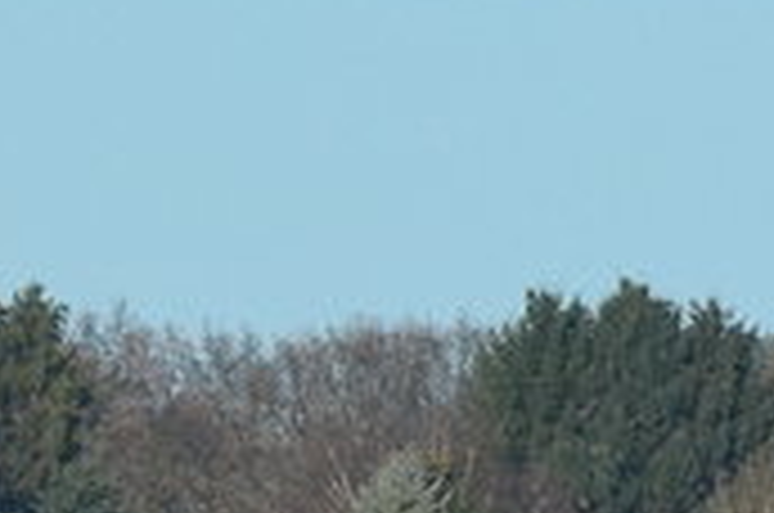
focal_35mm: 2509
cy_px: 896
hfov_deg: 0.8
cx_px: 1350
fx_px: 53843
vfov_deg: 0.5
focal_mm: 240
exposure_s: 1/1000
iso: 200
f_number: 8
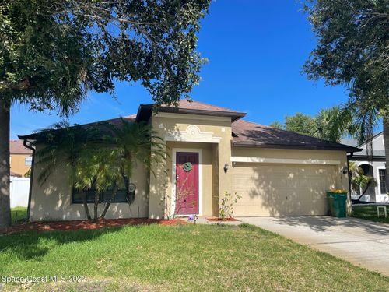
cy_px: 146
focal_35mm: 26
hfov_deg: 67.3
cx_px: 194
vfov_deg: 53.1
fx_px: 292
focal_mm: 4.2
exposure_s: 1/3125
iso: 32
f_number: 1.6
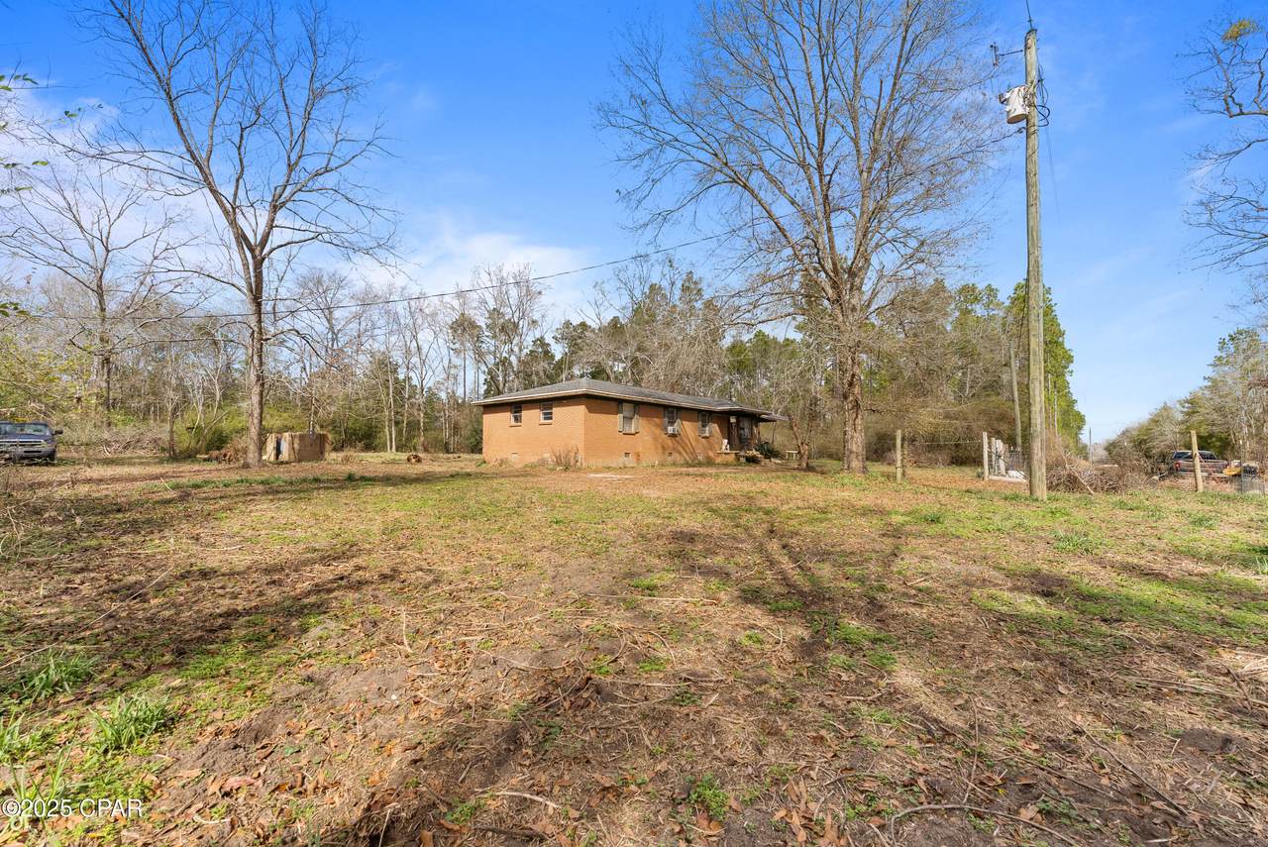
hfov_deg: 104.2
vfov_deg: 81.3
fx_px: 493
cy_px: 424
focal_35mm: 14
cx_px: 634
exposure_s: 1/320
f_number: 7.1
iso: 320
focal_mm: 14
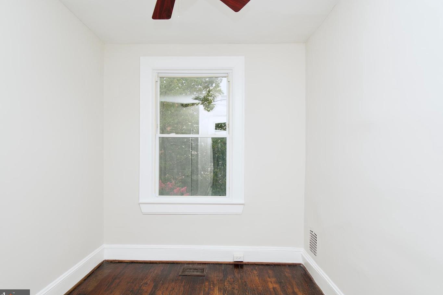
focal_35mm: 19
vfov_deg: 64.5
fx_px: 234
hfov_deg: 86.9
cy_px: 150
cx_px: 213
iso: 320
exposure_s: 1/200
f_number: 7.1
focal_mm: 12
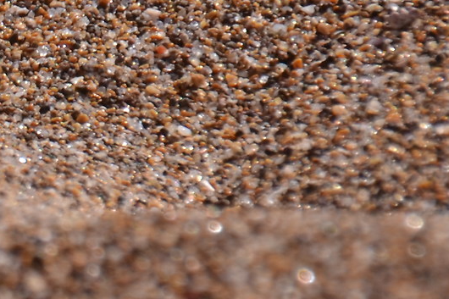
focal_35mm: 1699
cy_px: -196
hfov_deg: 1.2
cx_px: -537
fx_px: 21182
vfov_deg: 0.8
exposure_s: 1/160
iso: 100
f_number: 14
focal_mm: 250
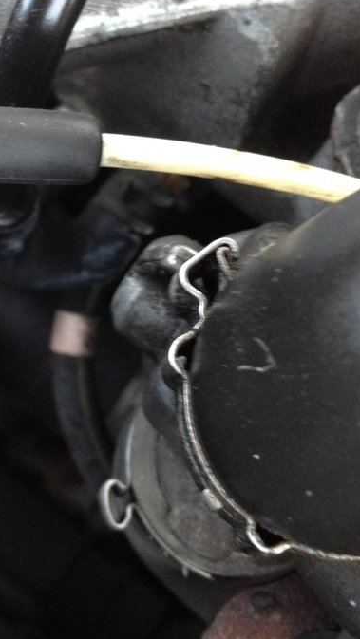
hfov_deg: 17.5
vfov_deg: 31.0
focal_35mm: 68
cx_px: 50
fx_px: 1153
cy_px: 293
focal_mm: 4.28
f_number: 2.4
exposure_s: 1/20
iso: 160
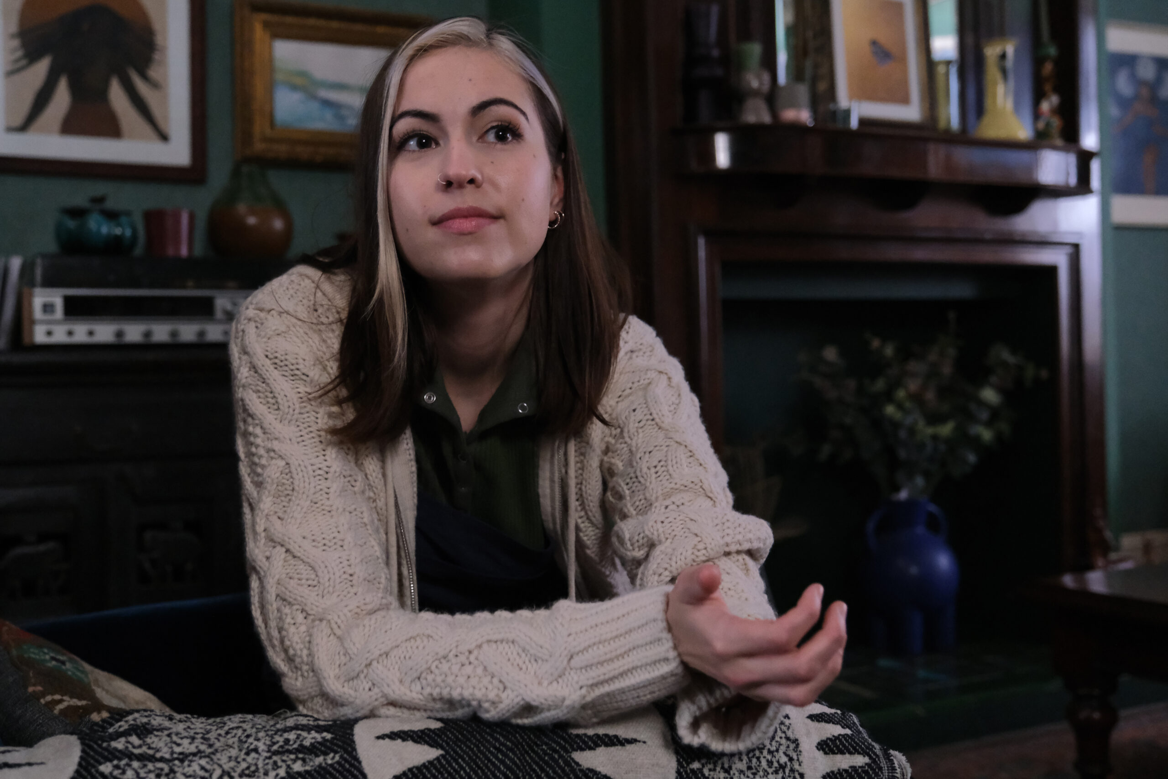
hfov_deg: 48.5
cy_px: 390
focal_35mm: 40
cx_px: 584
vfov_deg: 33.4
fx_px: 1298
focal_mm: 26.6
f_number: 2.8
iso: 8000
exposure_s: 1/125
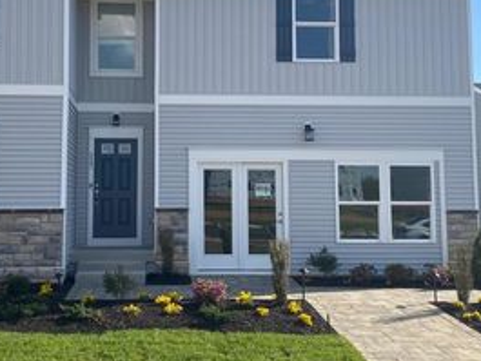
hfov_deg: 38.6
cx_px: 180
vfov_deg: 29.6
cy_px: 150
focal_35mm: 49
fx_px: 681
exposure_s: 1/2755
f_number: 1.8
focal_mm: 4.25
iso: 32
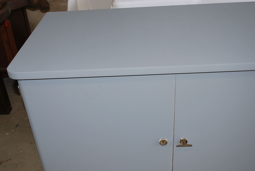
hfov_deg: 46.3
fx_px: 298
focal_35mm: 42
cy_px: 86
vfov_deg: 32.0
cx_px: 128
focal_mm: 28
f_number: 4.5
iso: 200
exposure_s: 1/60
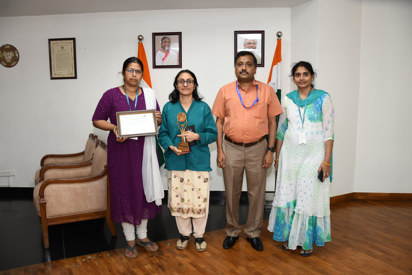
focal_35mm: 52
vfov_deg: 26.0
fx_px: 595
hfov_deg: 38.2
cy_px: 138
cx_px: 206
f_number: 5
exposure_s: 1/50
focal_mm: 35
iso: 400
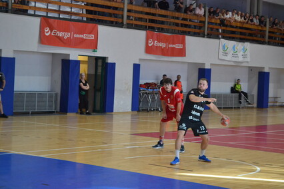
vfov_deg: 16.6
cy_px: 94
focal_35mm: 82
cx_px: 142
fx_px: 651
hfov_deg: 24.6
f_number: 5.6
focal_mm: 55
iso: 3200
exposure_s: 1/250
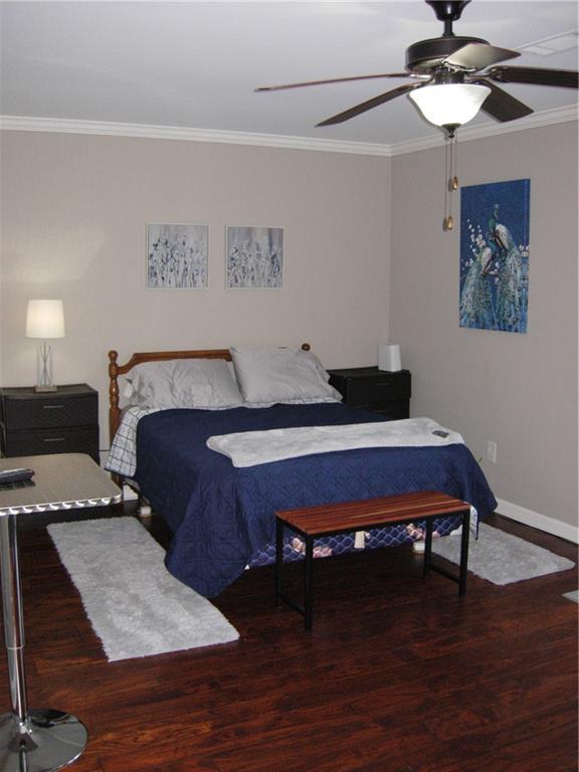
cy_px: 386
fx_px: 803
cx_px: 290
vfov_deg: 51.4
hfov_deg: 39.7
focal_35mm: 36
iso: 200
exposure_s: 1/128
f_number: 2.7
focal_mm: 7.5
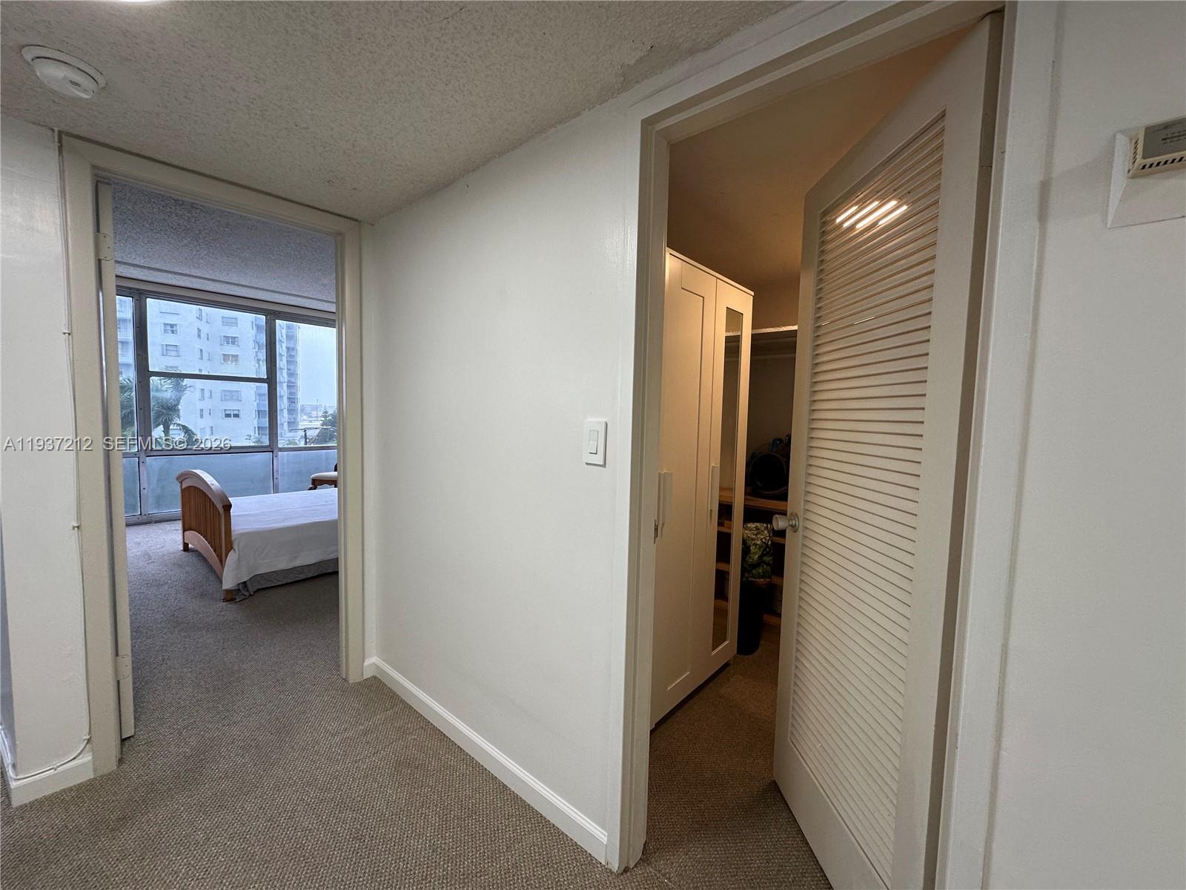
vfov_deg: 85.7
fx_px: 480
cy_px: 445
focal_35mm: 14
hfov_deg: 102.1
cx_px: 593
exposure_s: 1/120
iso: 100
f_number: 2.2
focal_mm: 2.22
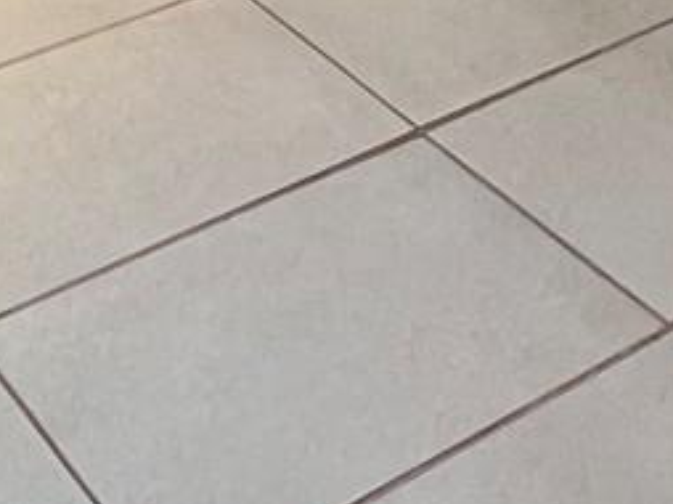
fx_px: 1593
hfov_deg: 21.7
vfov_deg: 12.1
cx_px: -183
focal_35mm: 82
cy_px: -878
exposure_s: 1/60
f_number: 1.8
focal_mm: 1.57
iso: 250
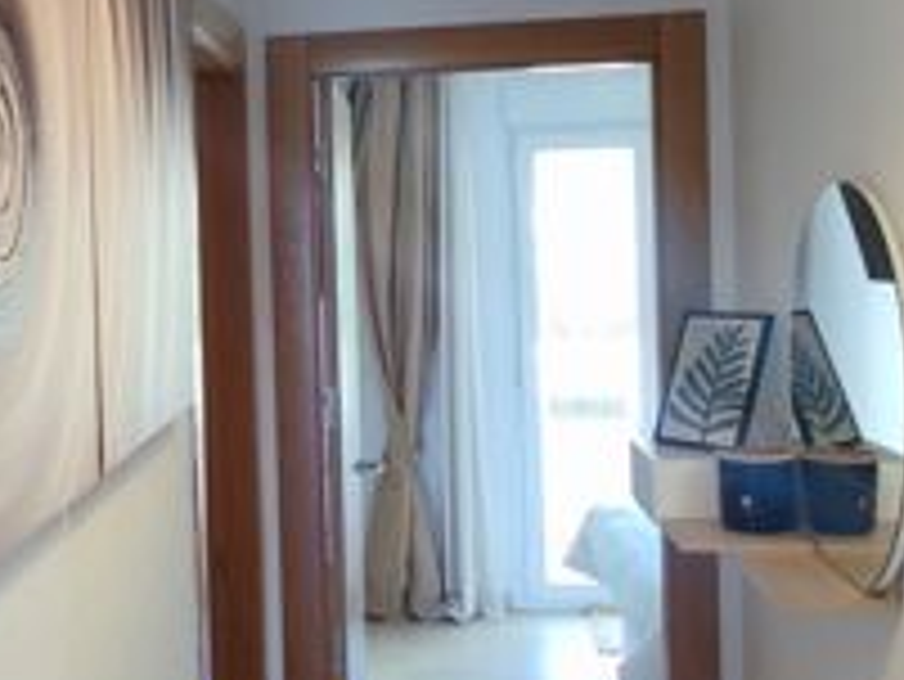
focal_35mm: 56
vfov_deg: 26.1
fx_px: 1463
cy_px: 281
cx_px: 97
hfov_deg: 32.7
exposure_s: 1/50
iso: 150
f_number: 2.2
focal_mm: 1.65
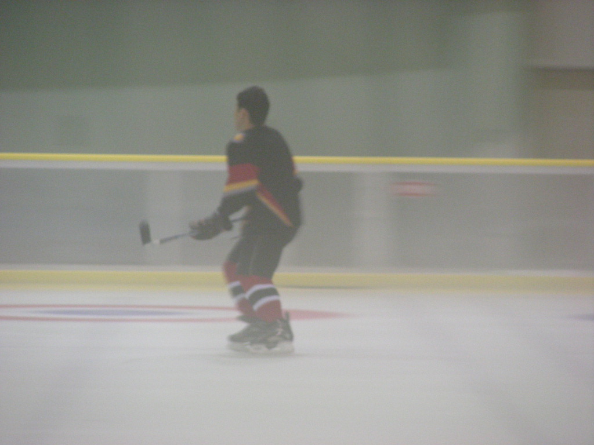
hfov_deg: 6.4
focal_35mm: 309
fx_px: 5302
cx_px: 297
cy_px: 222
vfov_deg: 4.8
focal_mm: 51.6
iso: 313
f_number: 3.5
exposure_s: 1/15
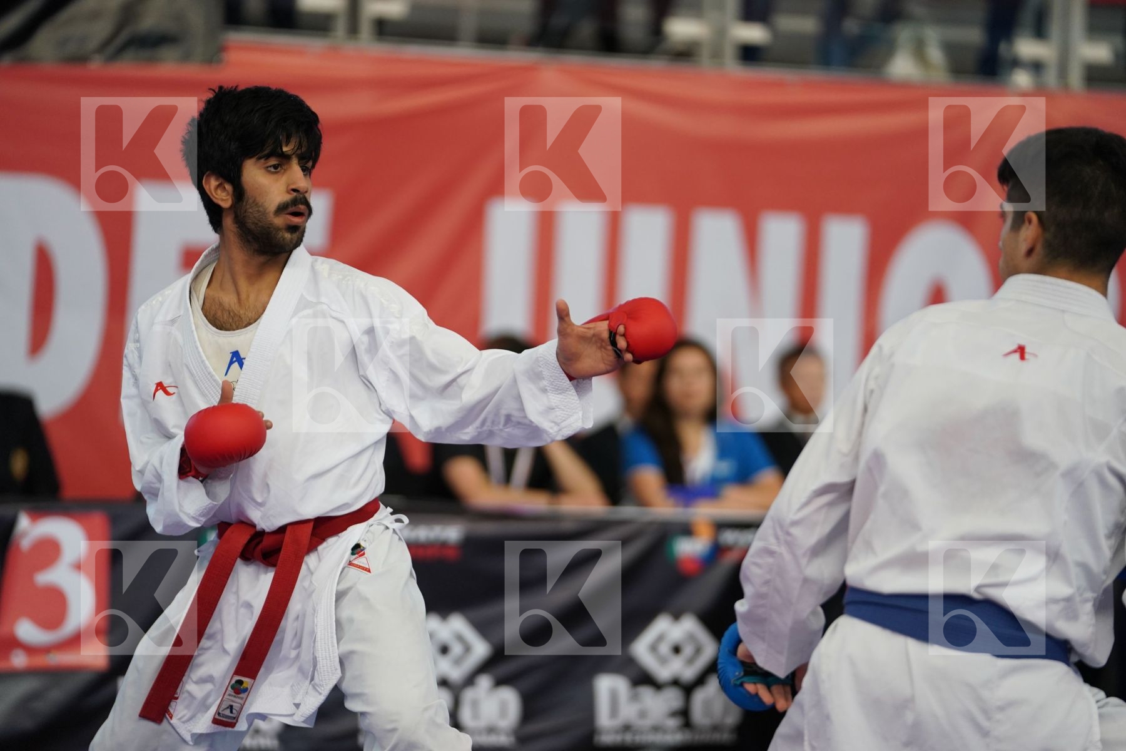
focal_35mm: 167
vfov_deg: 8.2
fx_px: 5223
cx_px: 563
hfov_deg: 12.3
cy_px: 376
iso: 1600
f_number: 2.8
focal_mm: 167
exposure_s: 1/1000
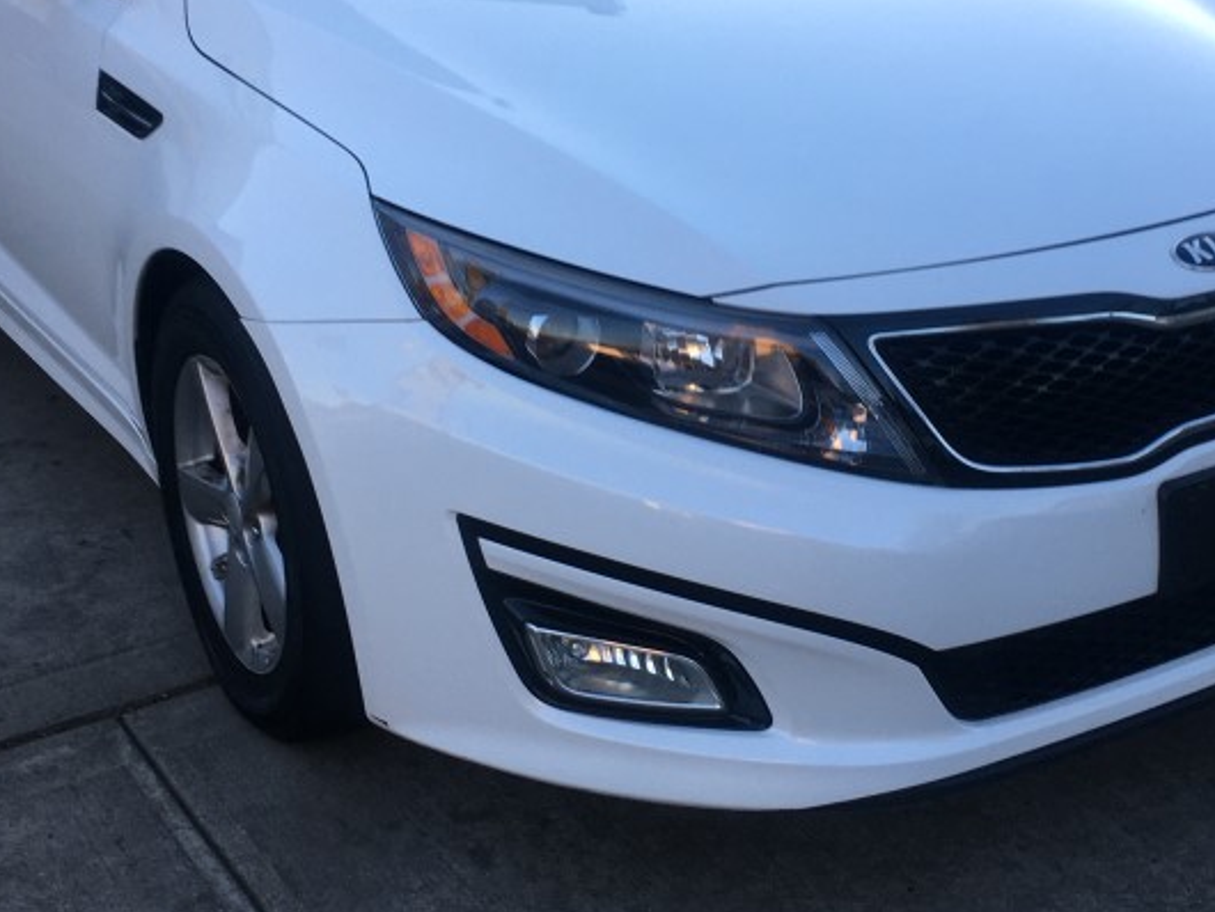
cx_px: 669
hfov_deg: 34.3
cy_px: 270
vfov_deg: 25.9
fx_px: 1966
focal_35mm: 56
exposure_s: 1/126
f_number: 2.2
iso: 25
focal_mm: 4.15
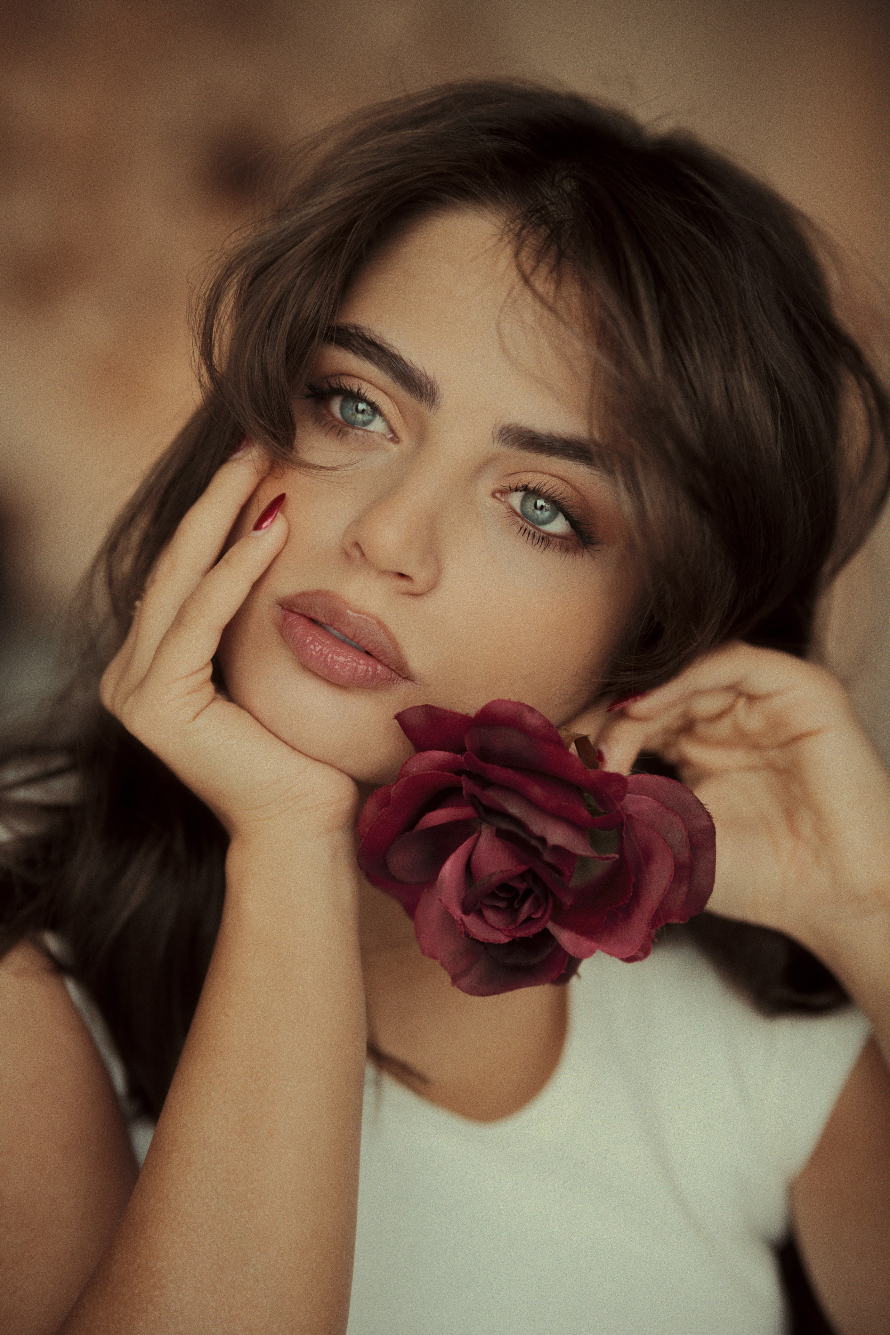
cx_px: 445
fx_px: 3152
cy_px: 668
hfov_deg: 16.1
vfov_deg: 23.9
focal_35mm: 85
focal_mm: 85
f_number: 2.5
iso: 200
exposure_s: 1/250
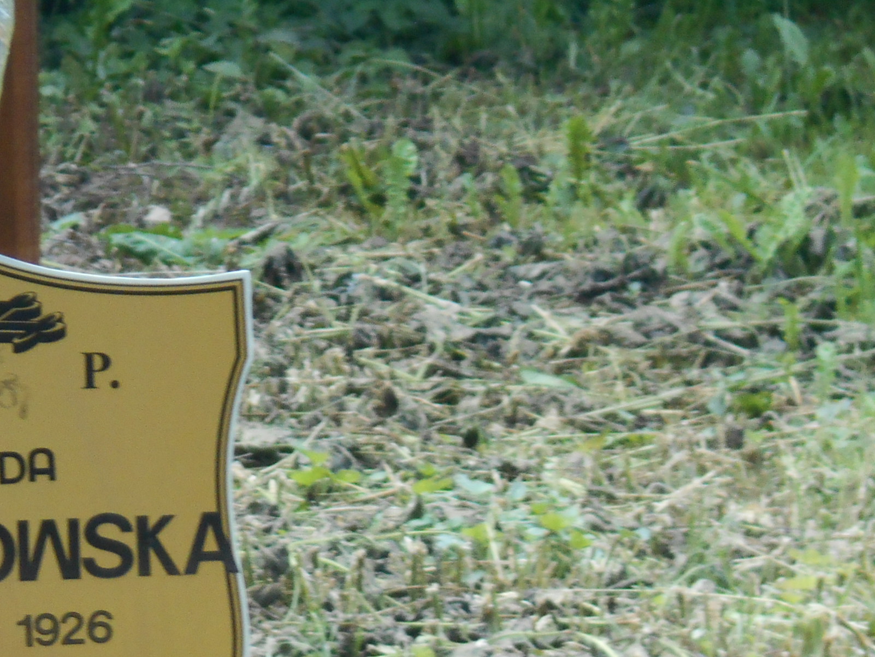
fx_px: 7483
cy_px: 739
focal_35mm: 296
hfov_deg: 6.7
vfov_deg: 5.0
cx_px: -61
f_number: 6.5
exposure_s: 1/125
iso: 200
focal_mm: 23
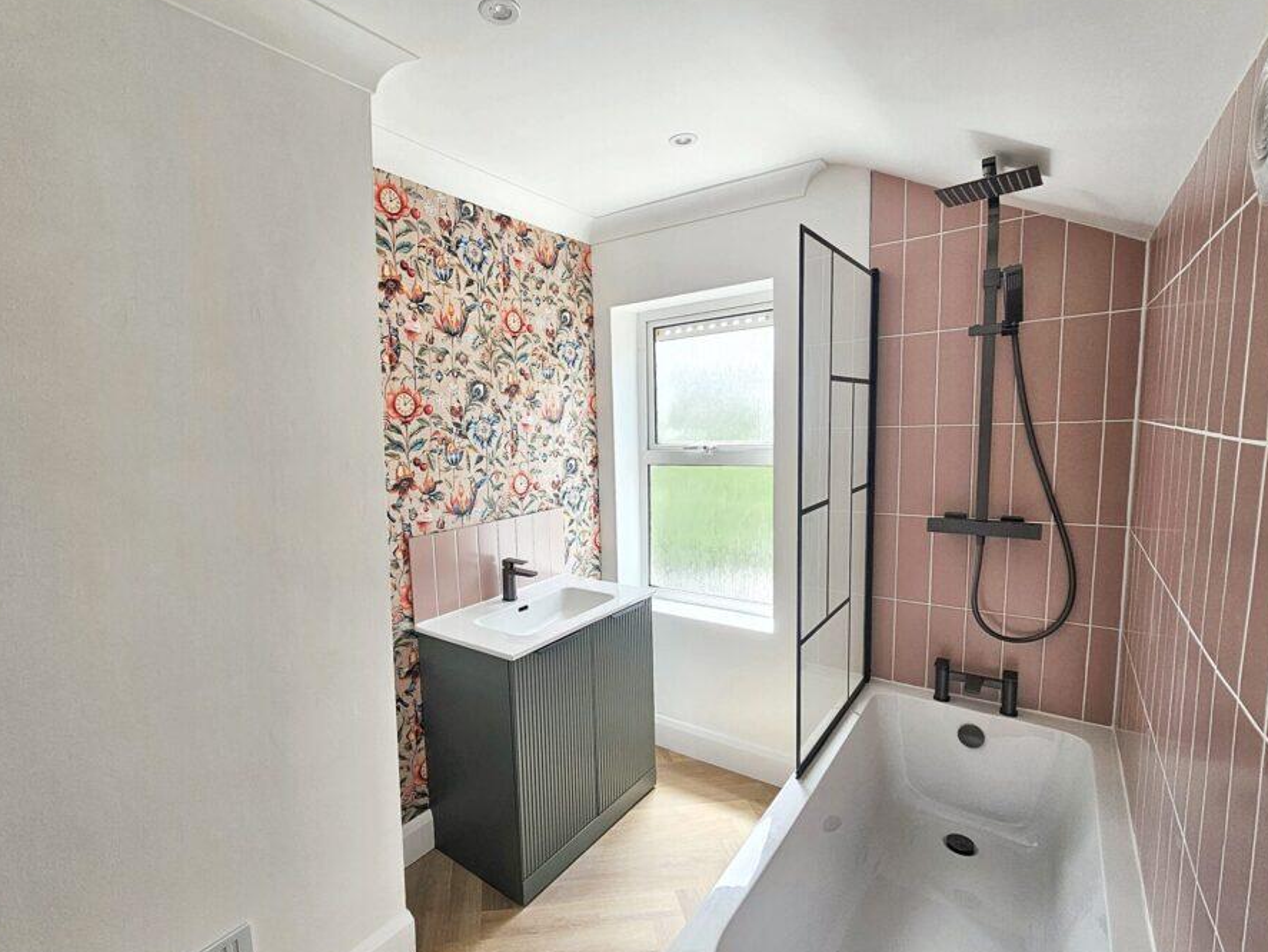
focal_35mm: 15
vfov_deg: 81.7
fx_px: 550
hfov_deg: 97.7
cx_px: 556
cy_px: 505
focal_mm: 2.2
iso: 50
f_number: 2.2
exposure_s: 1/140
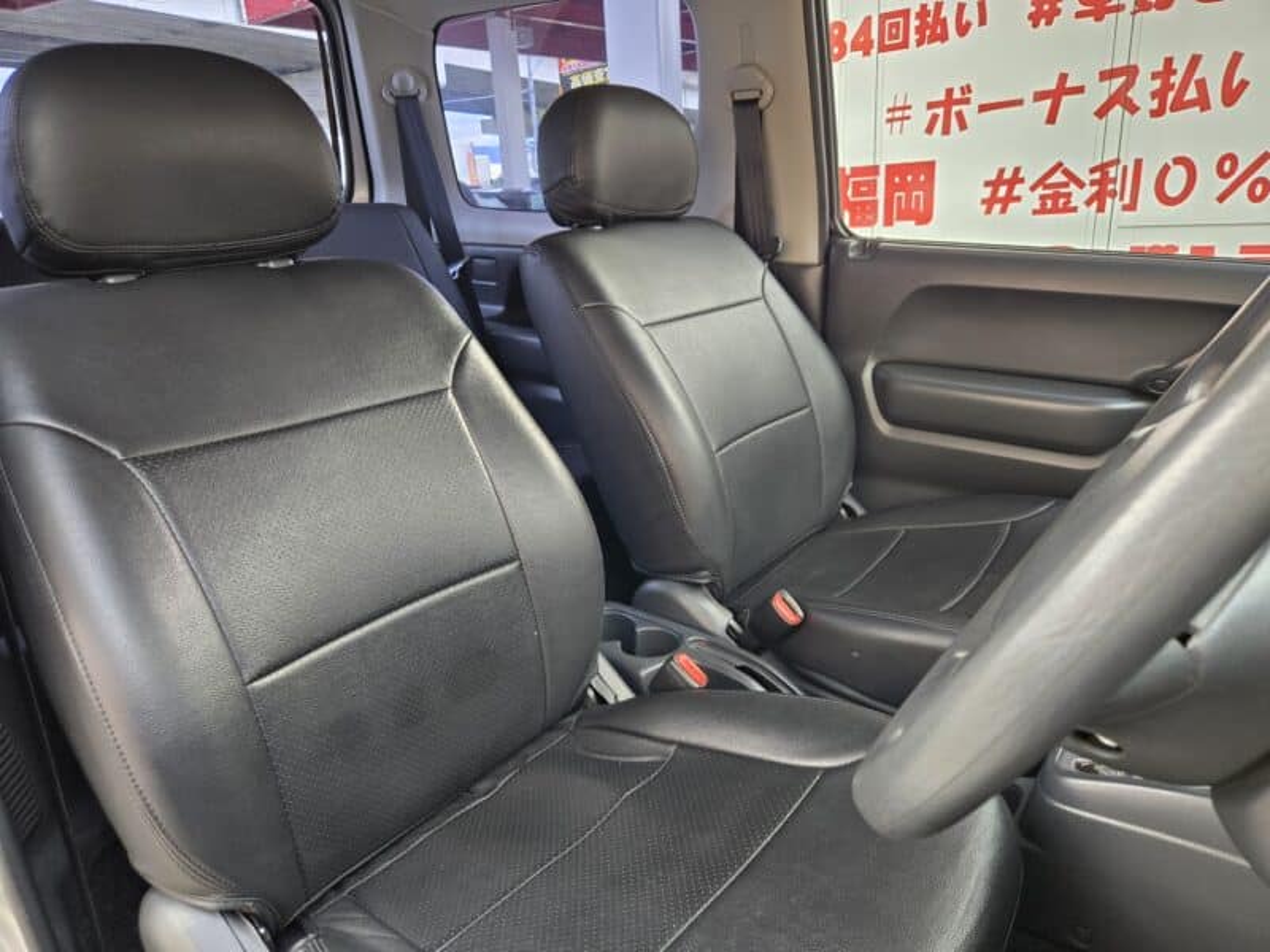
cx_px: 635
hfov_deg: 73.9
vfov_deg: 58.9
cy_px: 476
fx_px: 844
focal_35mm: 23
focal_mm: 5.4
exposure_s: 1/180
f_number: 1.8
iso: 160
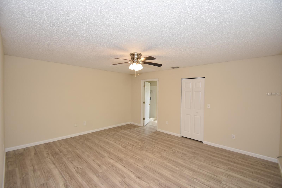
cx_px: 141
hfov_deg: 100.4
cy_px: 94
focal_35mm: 15
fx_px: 117
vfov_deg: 77.3
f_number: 4
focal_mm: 10
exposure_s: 1/60
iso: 360
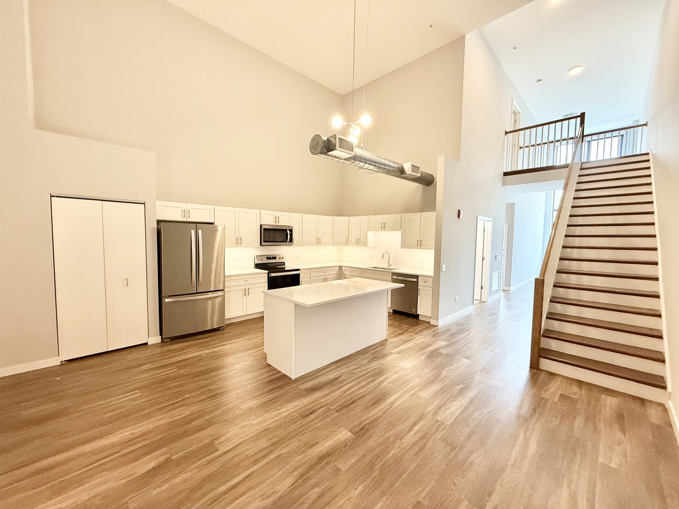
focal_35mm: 14
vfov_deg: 85.7
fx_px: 275
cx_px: 340
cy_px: 254
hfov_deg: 102.1
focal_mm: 2.22
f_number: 2.2
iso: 320
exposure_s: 1/60
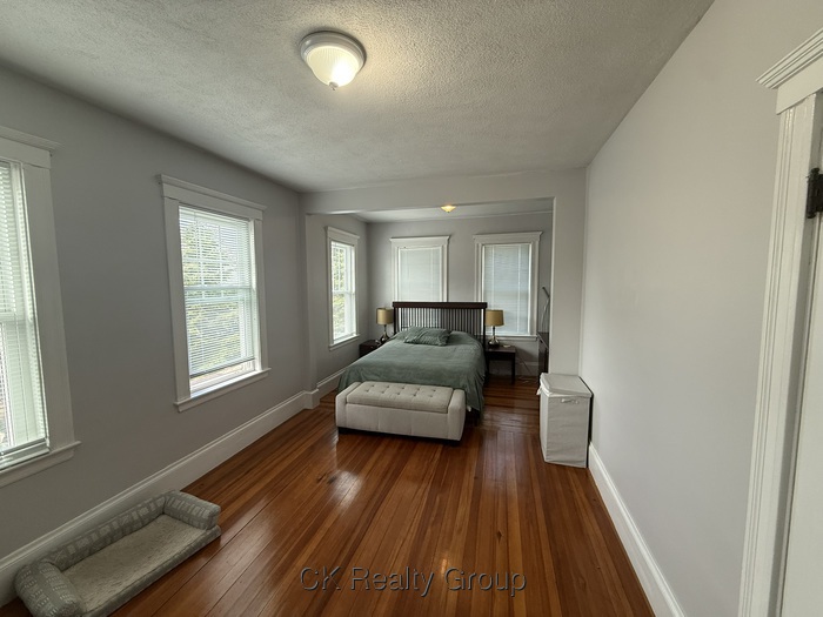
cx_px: 412
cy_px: 308
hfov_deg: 102.1
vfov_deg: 85.7
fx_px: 333
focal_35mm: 14
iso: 160
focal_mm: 2.22
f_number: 2.2
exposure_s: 1/120
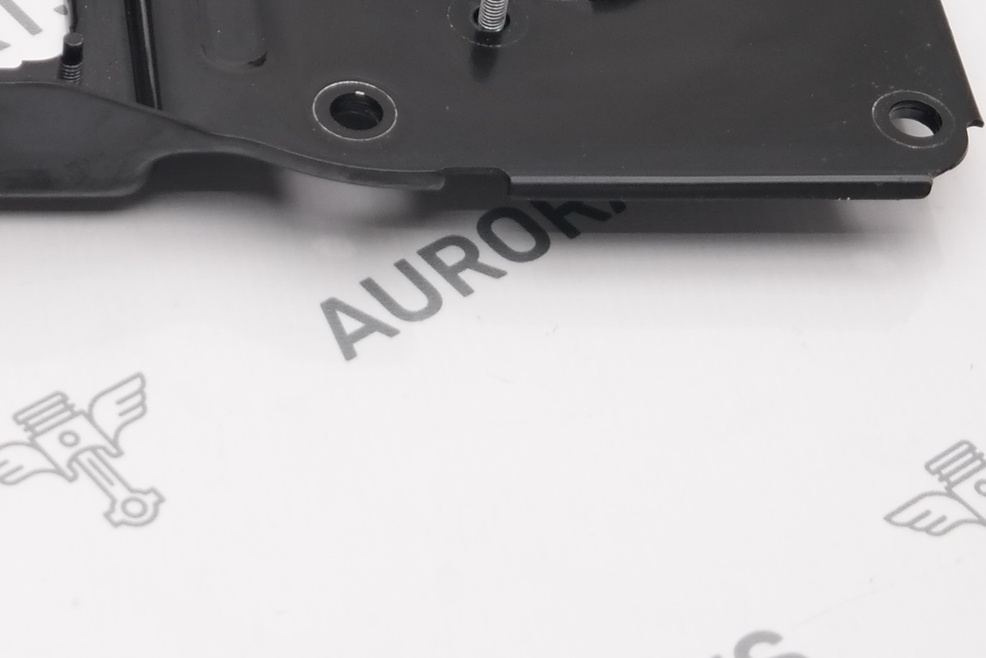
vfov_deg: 9.1
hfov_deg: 13.6
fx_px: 4054
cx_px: -87
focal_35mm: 148
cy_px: -240
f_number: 4
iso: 200
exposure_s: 1/100
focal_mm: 27
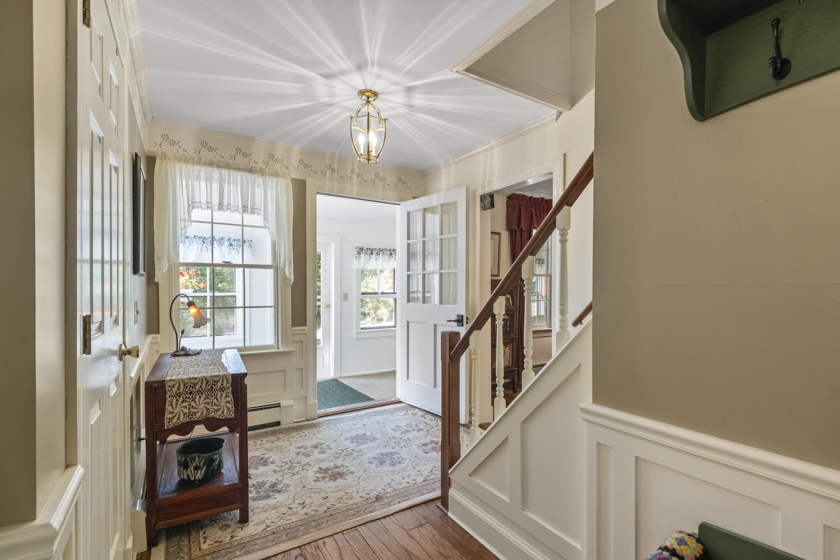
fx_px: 373
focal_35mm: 16
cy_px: 280
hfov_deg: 96.7
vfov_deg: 73.7
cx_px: 420
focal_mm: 10.6
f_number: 8
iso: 500
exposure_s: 1/5
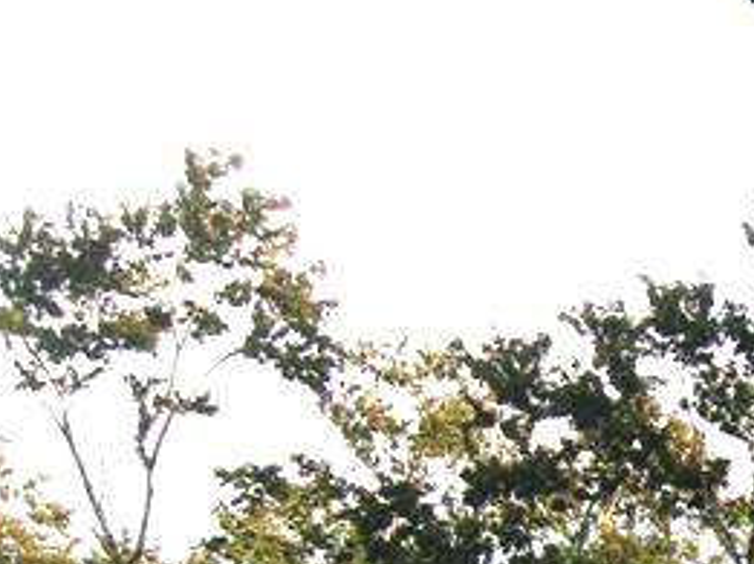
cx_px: 828
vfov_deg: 17.4
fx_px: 1762
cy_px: 652
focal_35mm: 81
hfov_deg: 22.8
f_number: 2.9
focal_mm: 5.7
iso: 50
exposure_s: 1/100
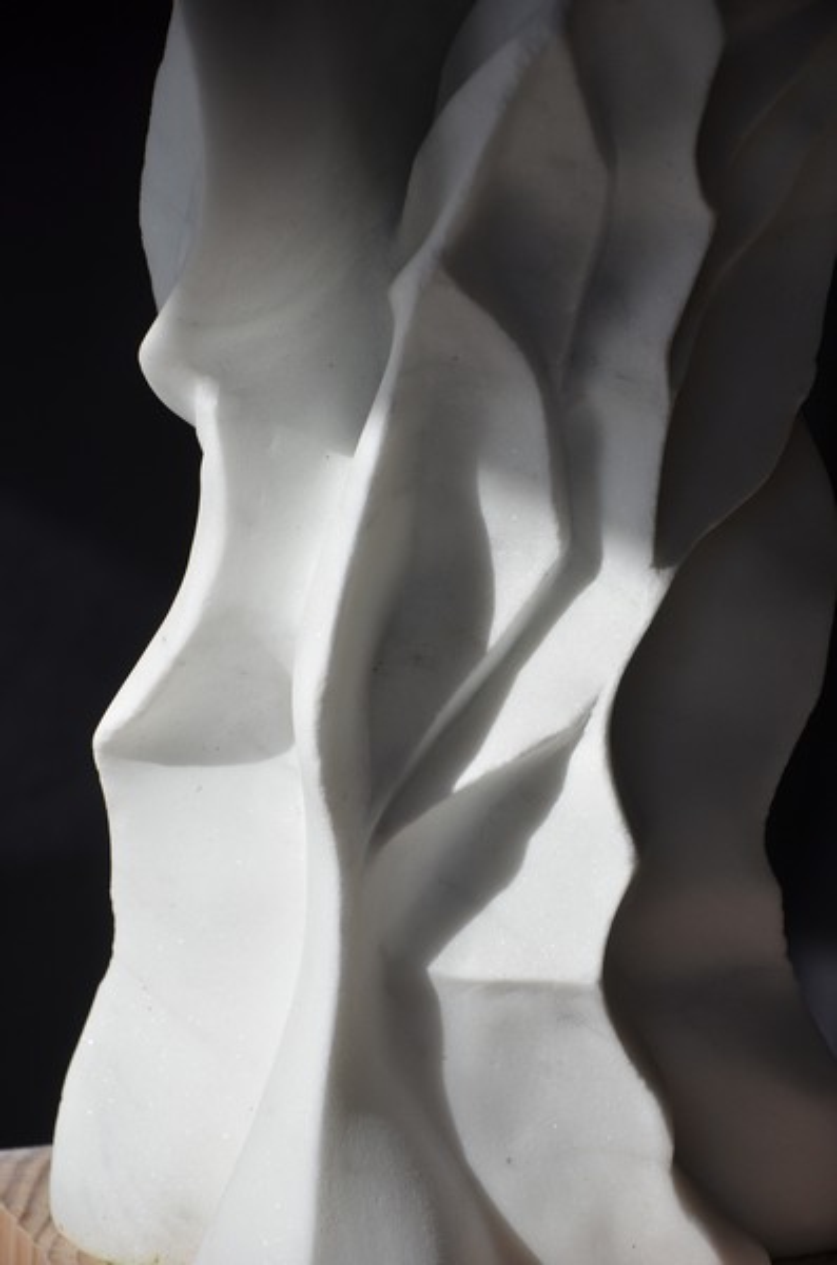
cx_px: 418
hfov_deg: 8.7
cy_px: 632
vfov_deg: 13.1
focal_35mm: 158
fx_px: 5521
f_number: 5.6
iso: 320
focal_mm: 105
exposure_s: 1/2000
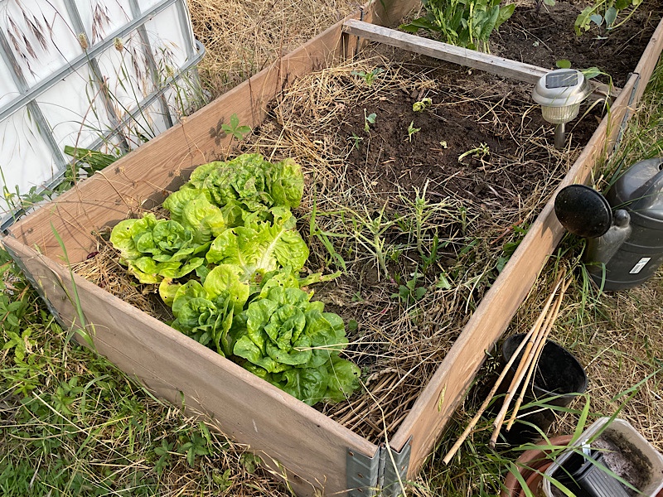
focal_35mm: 26
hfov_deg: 67.3
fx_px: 498
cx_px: 332
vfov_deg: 53.1
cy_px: 248
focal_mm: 4.2
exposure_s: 1/1014
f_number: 1.6
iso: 32
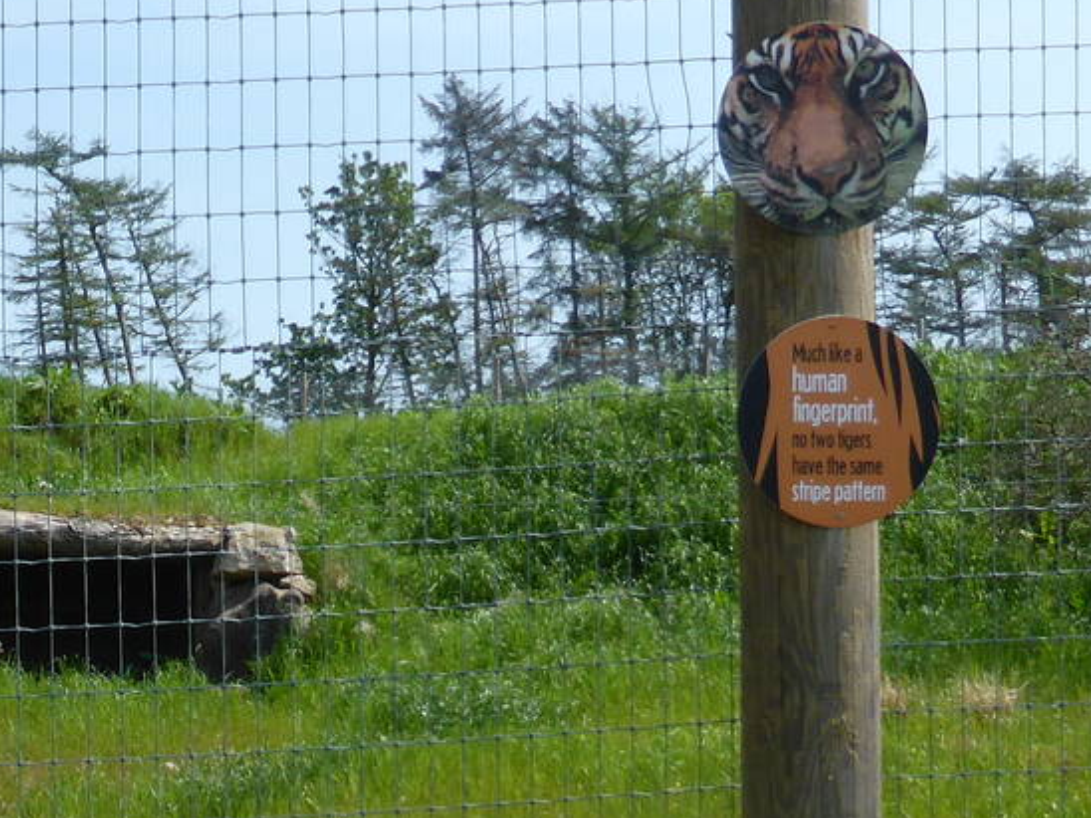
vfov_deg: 19.9
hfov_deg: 25.8
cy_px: 671
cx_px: 111
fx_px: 2301
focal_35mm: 73
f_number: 3.3
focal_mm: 4.3
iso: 100
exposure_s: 1/1000
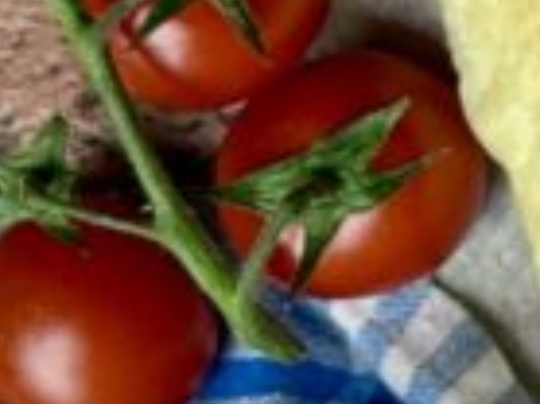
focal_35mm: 332
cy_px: -256
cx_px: 1616
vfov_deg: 4.4
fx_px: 5175
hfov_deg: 5.6
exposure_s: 1/206
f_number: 1.78
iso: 64
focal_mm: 6.76
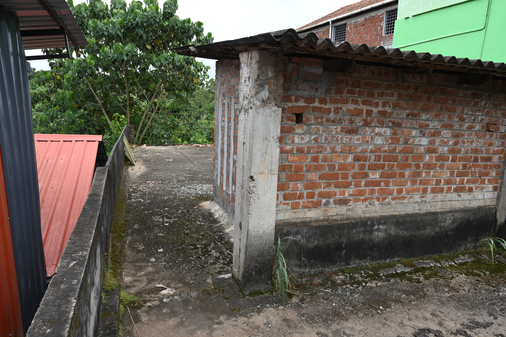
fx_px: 337
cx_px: 253
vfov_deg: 53.1
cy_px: 168
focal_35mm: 24
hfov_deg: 73.7
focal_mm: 24
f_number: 10
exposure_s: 1/200
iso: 320
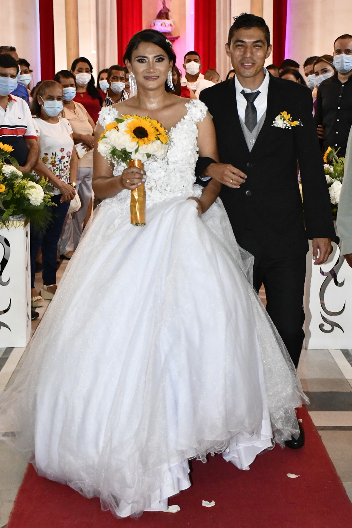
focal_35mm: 67
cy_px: 212
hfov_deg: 20.3
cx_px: 194
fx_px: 983
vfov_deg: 30.0
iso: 6400
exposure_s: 1/60
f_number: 4.2
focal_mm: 35
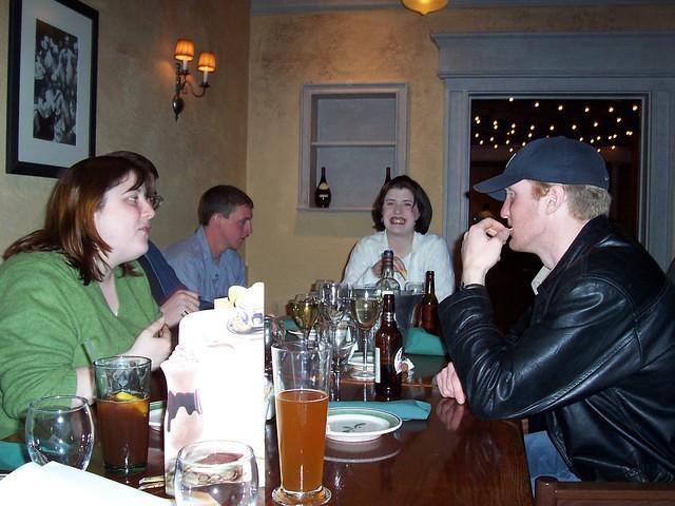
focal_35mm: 37
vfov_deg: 38.7
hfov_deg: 50.1
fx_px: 721
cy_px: 253
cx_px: 338
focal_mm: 5.6
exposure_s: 1/60
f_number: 2.8
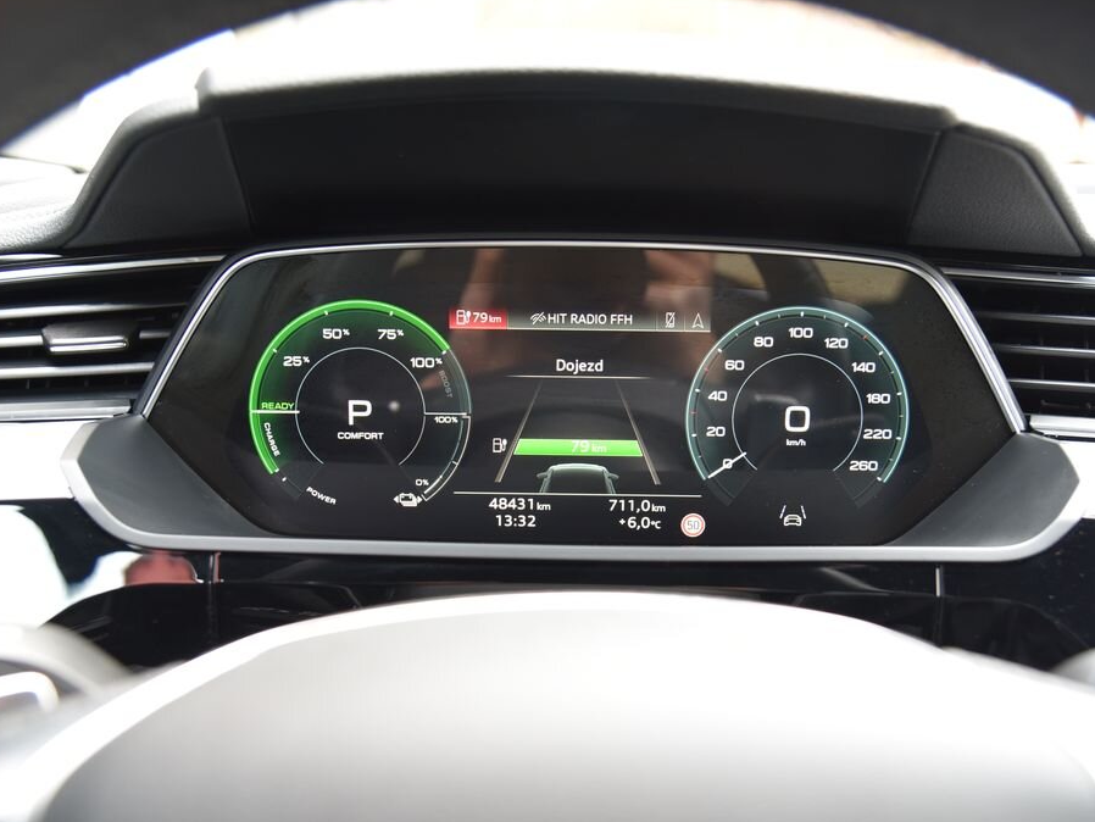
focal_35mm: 34
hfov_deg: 53.9
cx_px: 572
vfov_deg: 41.8
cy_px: 406
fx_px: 1076
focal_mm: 31
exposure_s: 1/8
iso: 500
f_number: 4
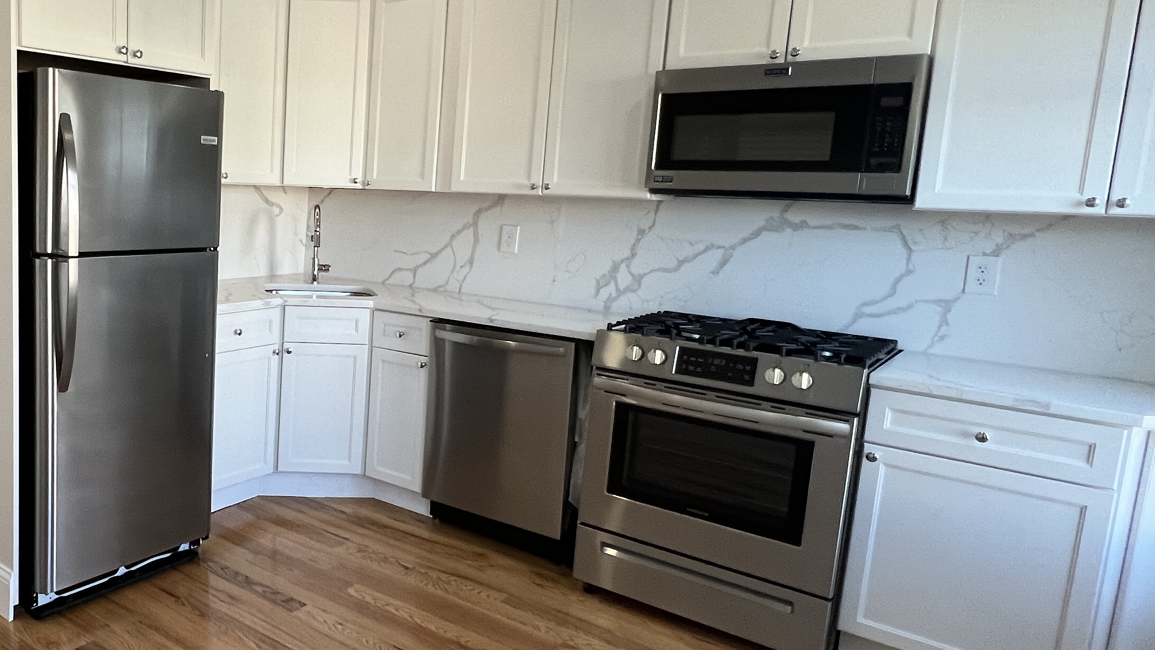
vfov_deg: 44.4
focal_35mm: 26
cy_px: 302
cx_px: 238
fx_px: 796
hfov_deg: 65.7
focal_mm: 1.57
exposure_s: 1/120
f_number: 1.8
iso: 160
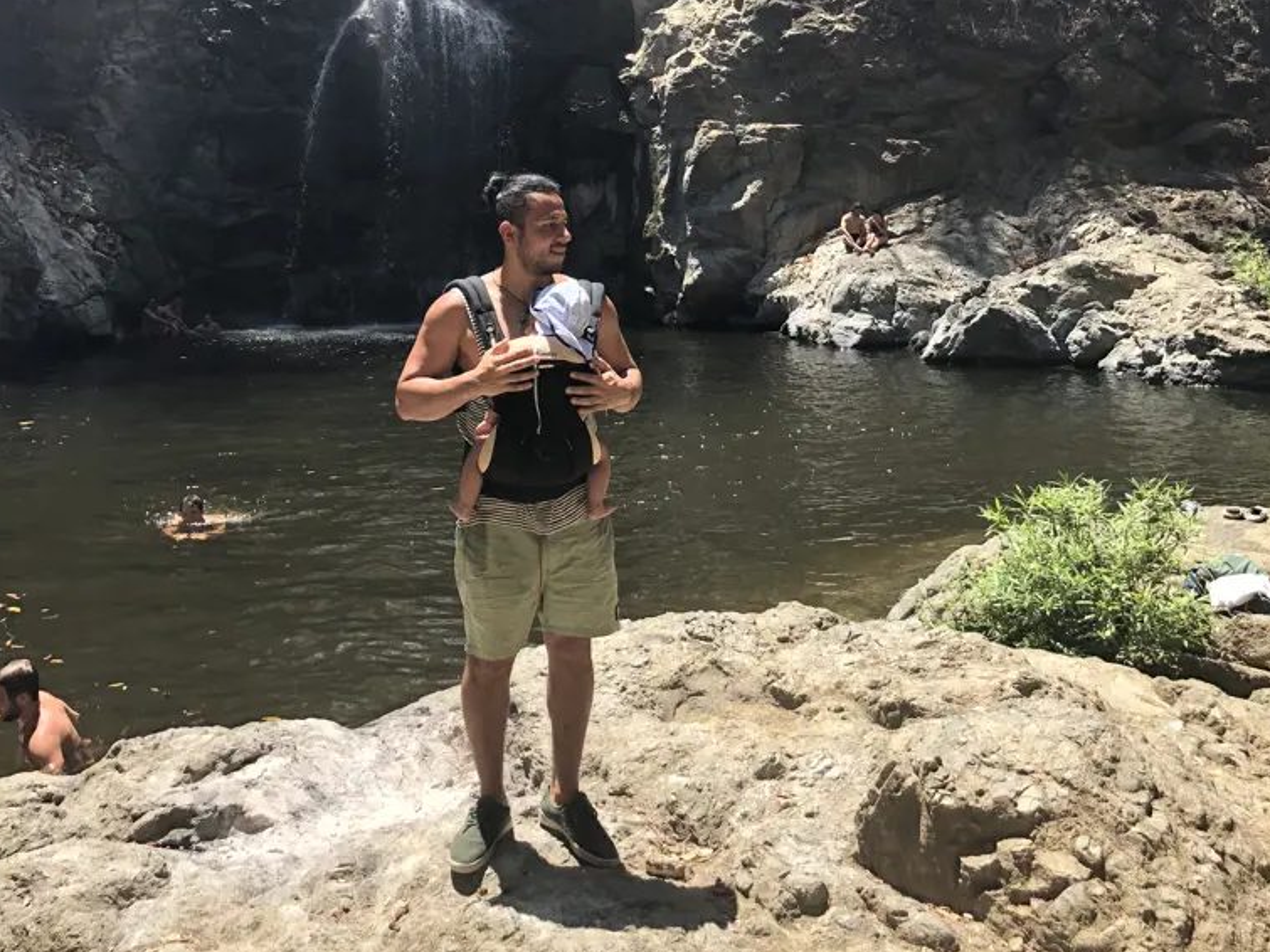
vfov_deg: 36.1
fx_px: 1394
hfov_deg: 49.0
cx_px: 631
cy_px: 156
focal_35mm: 38
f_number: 1.8
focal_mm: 4
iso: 20
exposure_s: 1/685
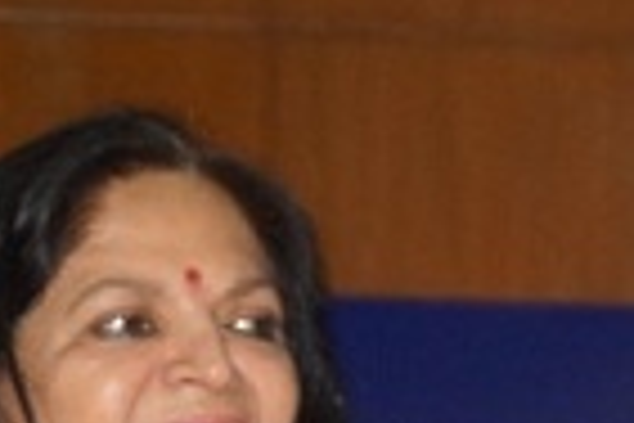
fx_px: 4649
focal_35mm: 264
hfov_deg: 7.5
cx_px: 1176
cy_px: 950
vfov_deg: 5.1
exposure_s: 1/60
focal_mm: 35
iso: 800
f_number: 5
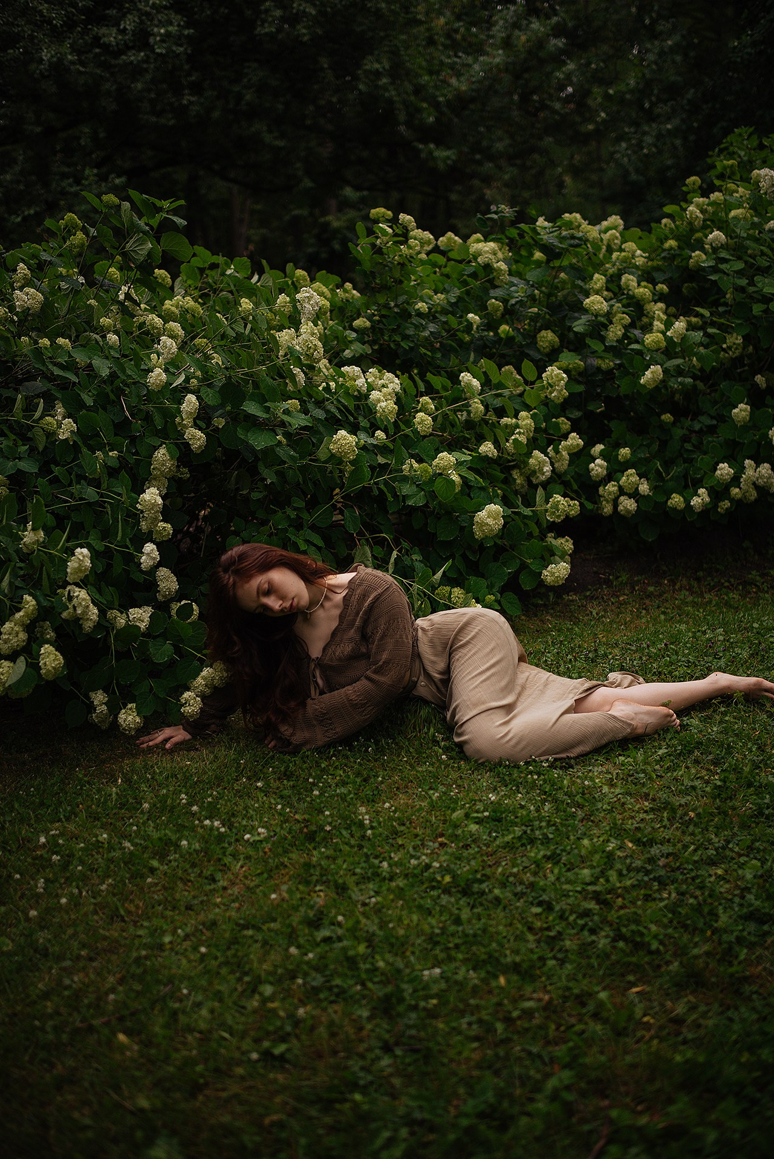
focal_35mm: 35
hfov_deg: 37.9
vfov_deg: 54.4
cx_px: 387
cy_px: 580
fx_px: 1127
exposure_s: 1/180
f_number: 1.4
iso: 280
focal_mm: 35
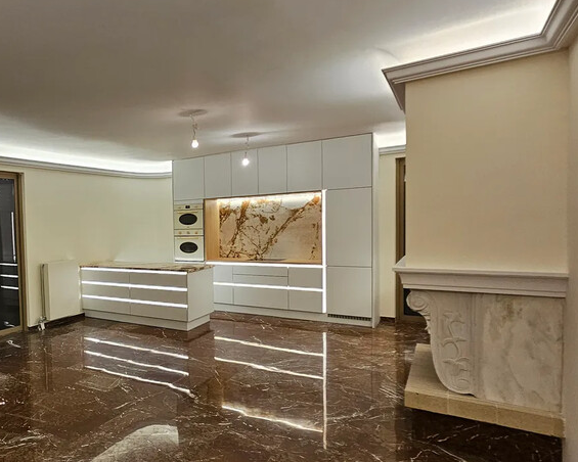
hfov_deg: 62.8
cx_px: 76
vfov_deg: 60.8
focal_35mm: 23
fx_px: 393
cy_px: 242
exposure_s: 1/50
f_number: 2.2
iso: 80
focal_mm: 2.2
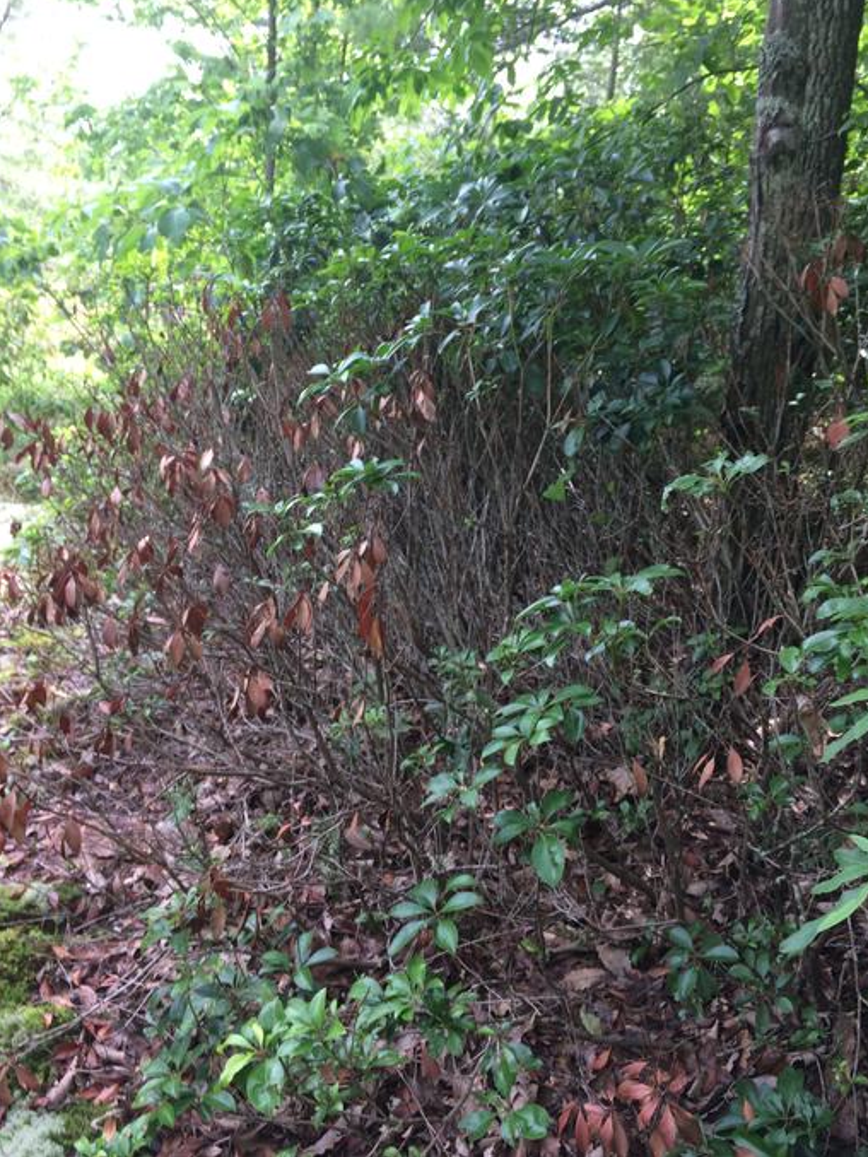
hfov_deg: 46.8
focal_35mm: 30
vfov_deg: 59.9
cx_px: 431
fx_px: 1003
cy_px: 561
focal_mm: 4.15
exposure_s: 1/120
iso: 40
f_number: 2.2
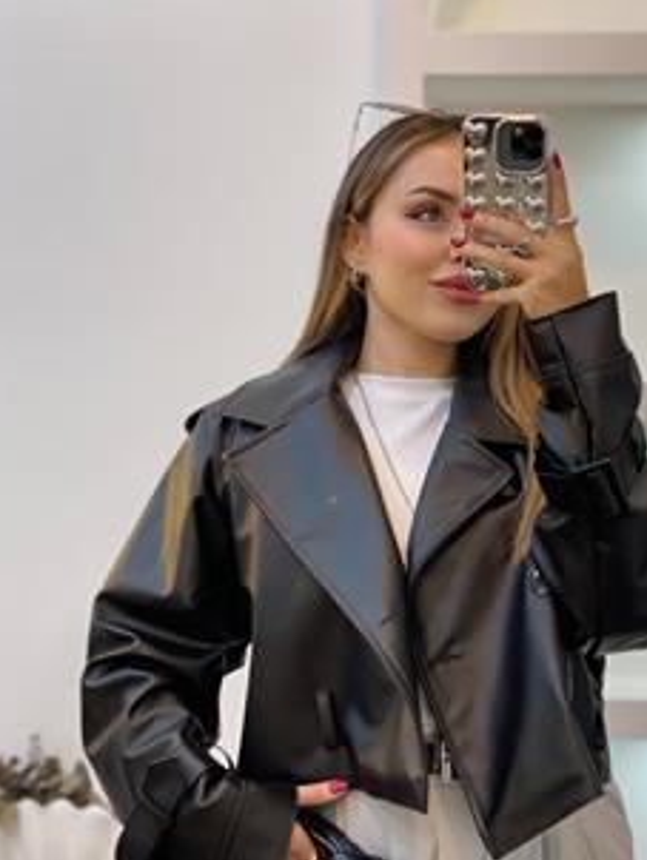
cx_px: 413
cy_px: 514
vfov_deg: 27.3
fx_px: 1767
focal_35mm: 71
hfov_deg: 20.7
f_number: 2
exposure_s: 1/100
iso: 100
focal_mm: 6
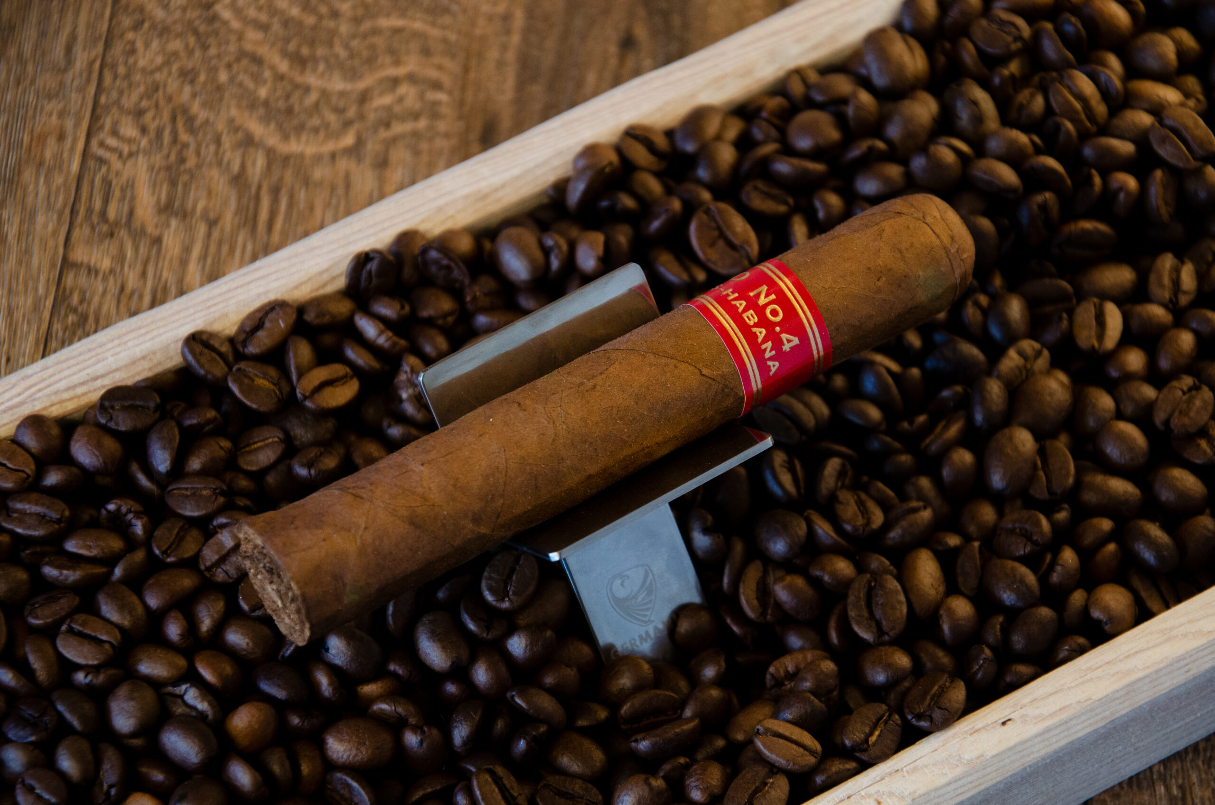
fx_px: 4648
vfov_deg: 9.9
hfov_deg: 14.9
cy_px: 402
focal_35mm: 138
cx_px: 608
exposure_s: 1/30
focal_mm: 92
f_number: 5.6
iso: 800
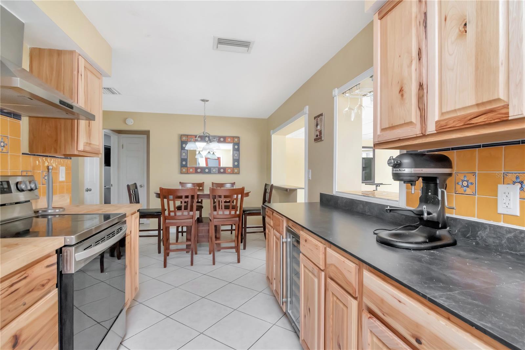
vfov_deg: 72.0
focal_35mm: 16
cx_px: 262
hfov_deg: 95.0
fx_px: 241
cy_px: 175
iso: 1000
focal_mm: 11
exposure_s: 1/60
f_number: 10
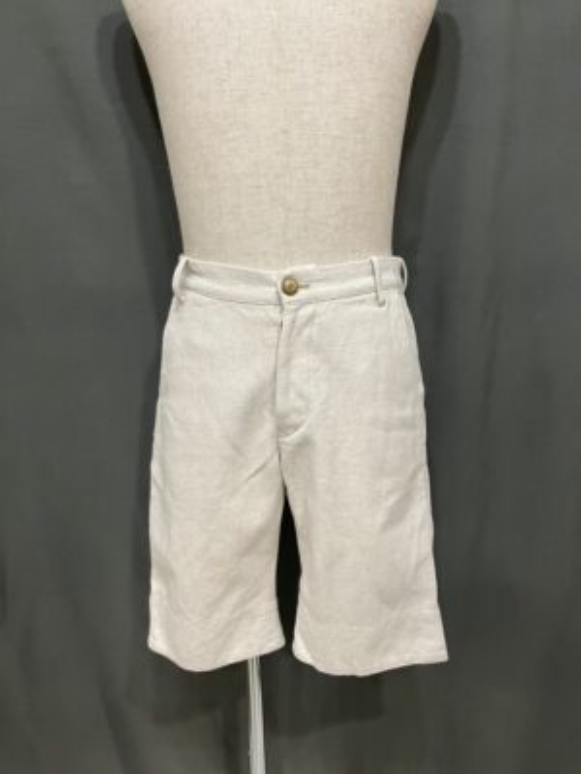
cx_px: 290
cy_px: 387
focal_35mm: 28
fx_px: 627
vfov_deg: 63.4
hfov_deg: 49.7
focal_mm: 3.99
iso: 200
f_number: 1.8
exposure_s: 1/50
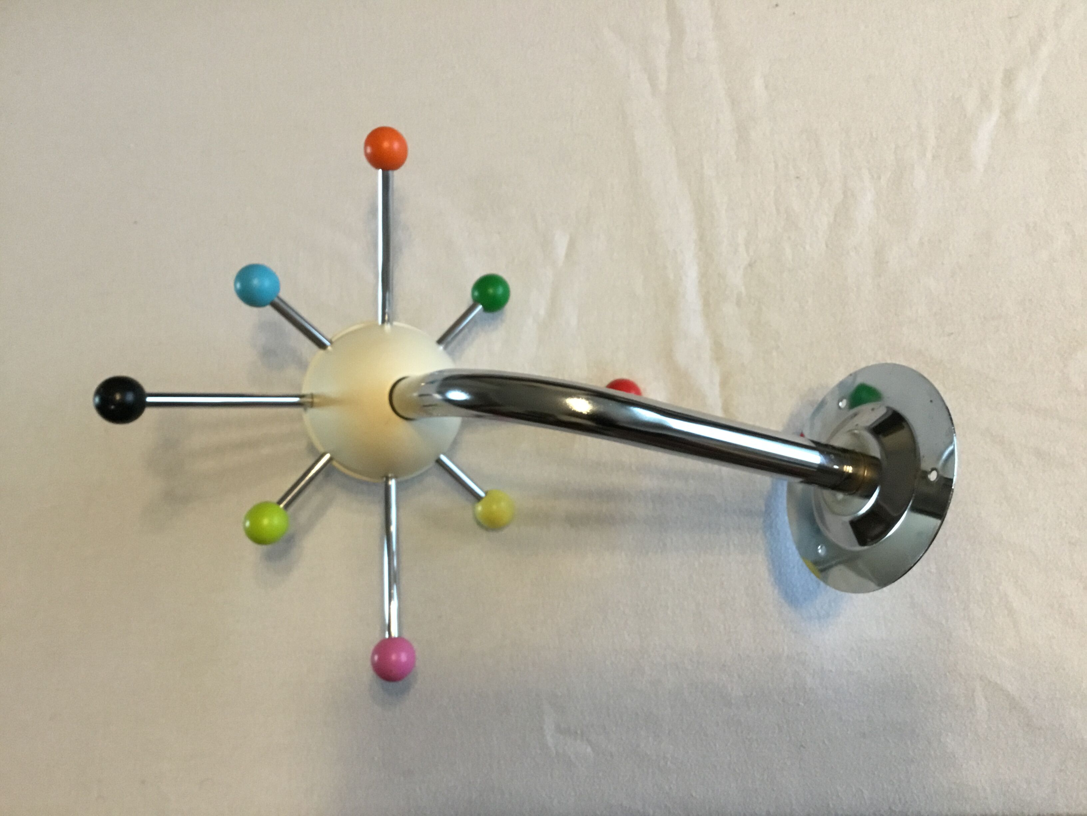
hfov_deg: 58.4
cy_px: 408
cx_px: 544
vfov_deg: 45.4
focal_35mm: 31
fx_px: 973
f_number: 2.4
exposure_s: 1/33
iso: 200
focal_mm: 3.3
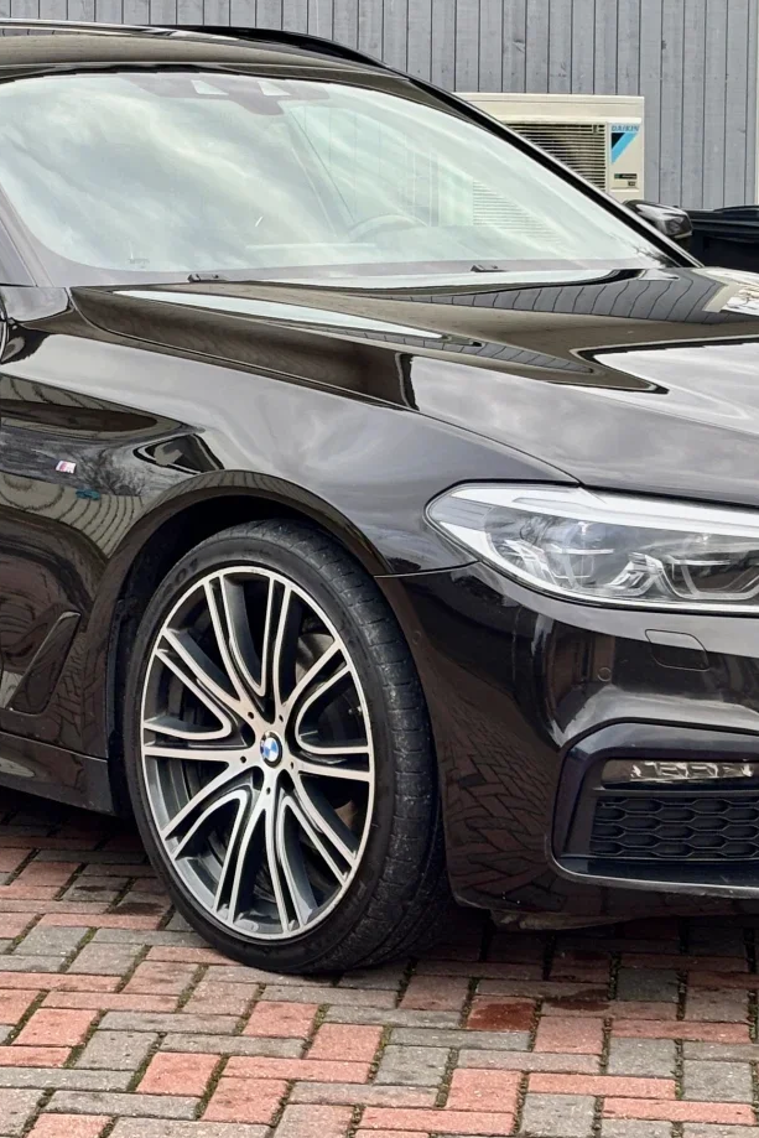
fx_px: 3572
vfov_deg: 18.0
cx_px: 259
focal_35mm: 113
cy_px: 365
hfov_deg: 12.1
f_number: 1.6
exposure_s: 1/121
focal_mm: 5.96
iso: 40
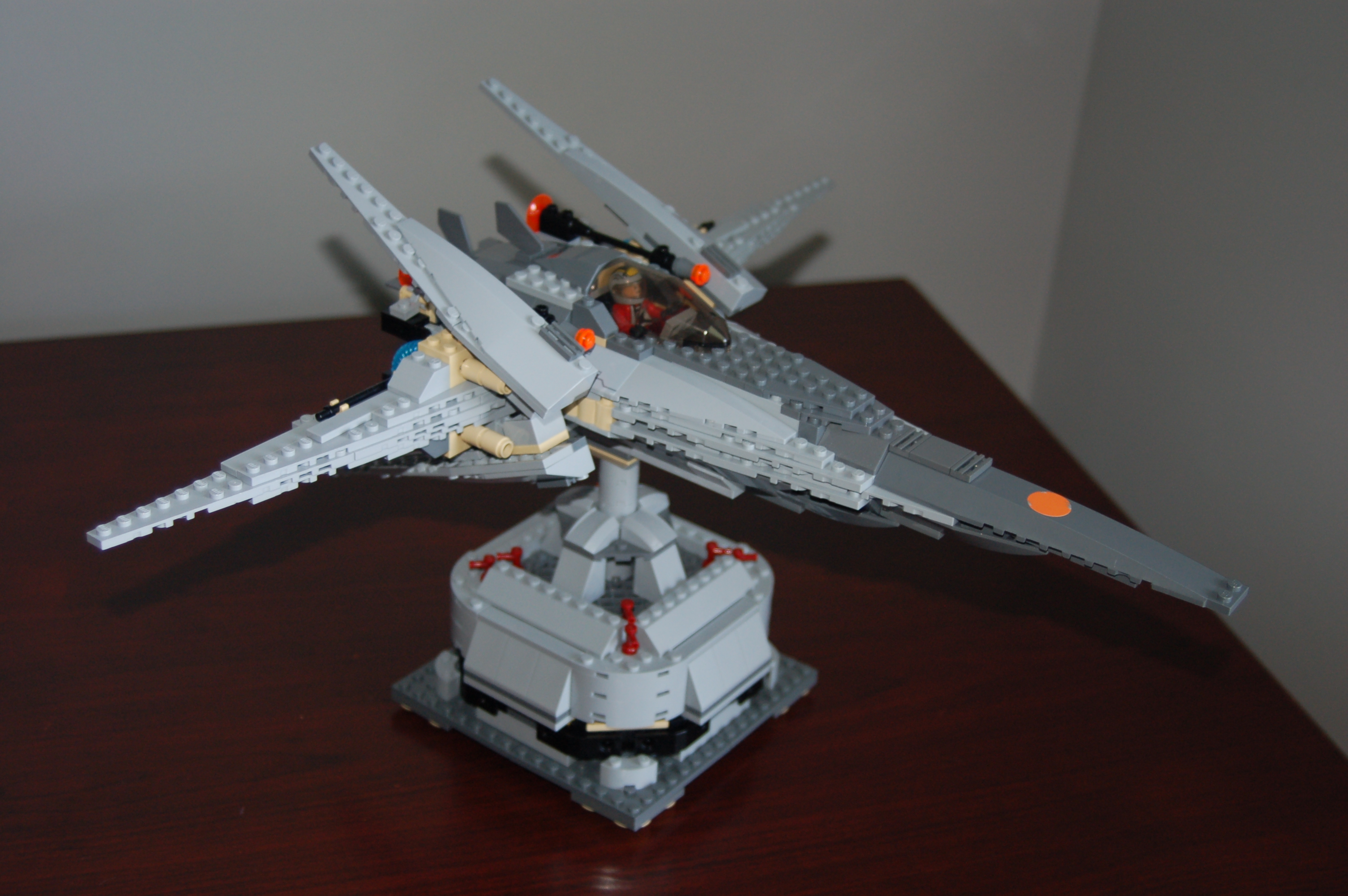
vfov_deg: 25.7
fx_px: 1964
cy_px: 448
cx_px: 674
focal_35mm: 52
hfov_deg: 37.9
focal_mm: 35
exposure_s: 1/60
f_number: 4
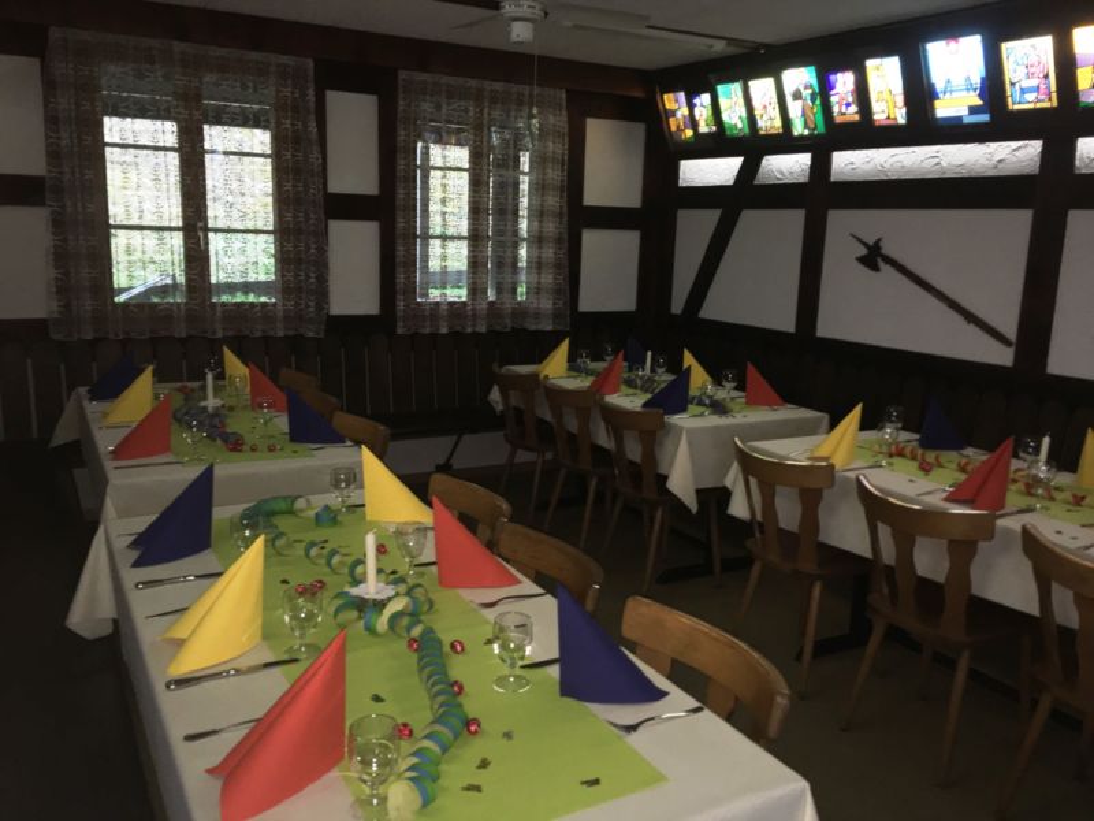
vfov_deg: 48.2
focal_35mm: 29
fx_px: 917
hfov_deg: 61.7
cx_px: 547
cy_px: 410
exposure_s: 1/17
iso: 64
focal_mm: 4.15
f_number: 2.2
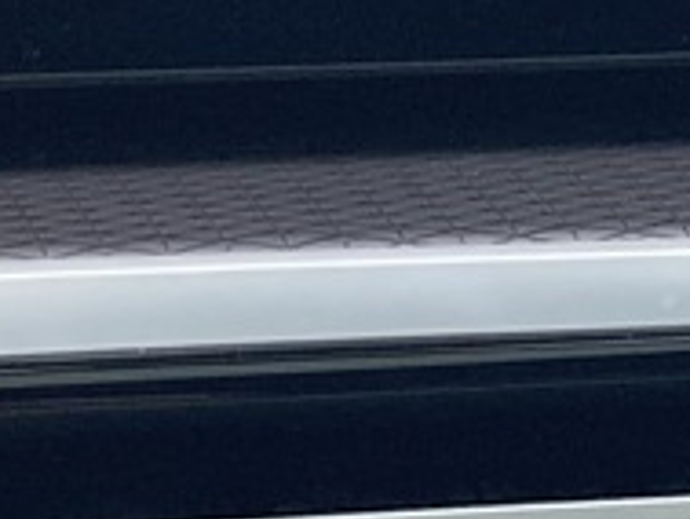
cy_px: 124
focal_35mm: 213
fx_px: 4248
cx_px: 770
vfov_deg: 7.0
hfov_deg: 9.2
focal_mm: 3.99
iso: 80
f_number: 1.8
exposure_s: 1/117
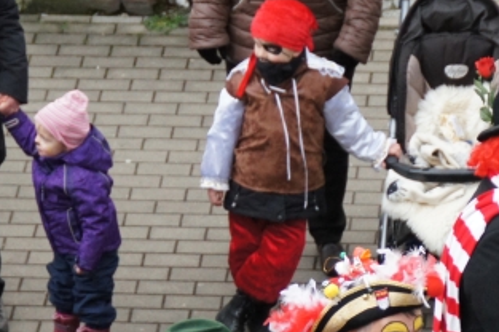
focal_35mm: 302
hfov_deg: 6.8
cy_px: 474
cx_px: 434
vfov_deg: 4.5
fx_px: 4182
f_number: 5
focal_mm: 70
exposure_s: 1/125
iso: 1000
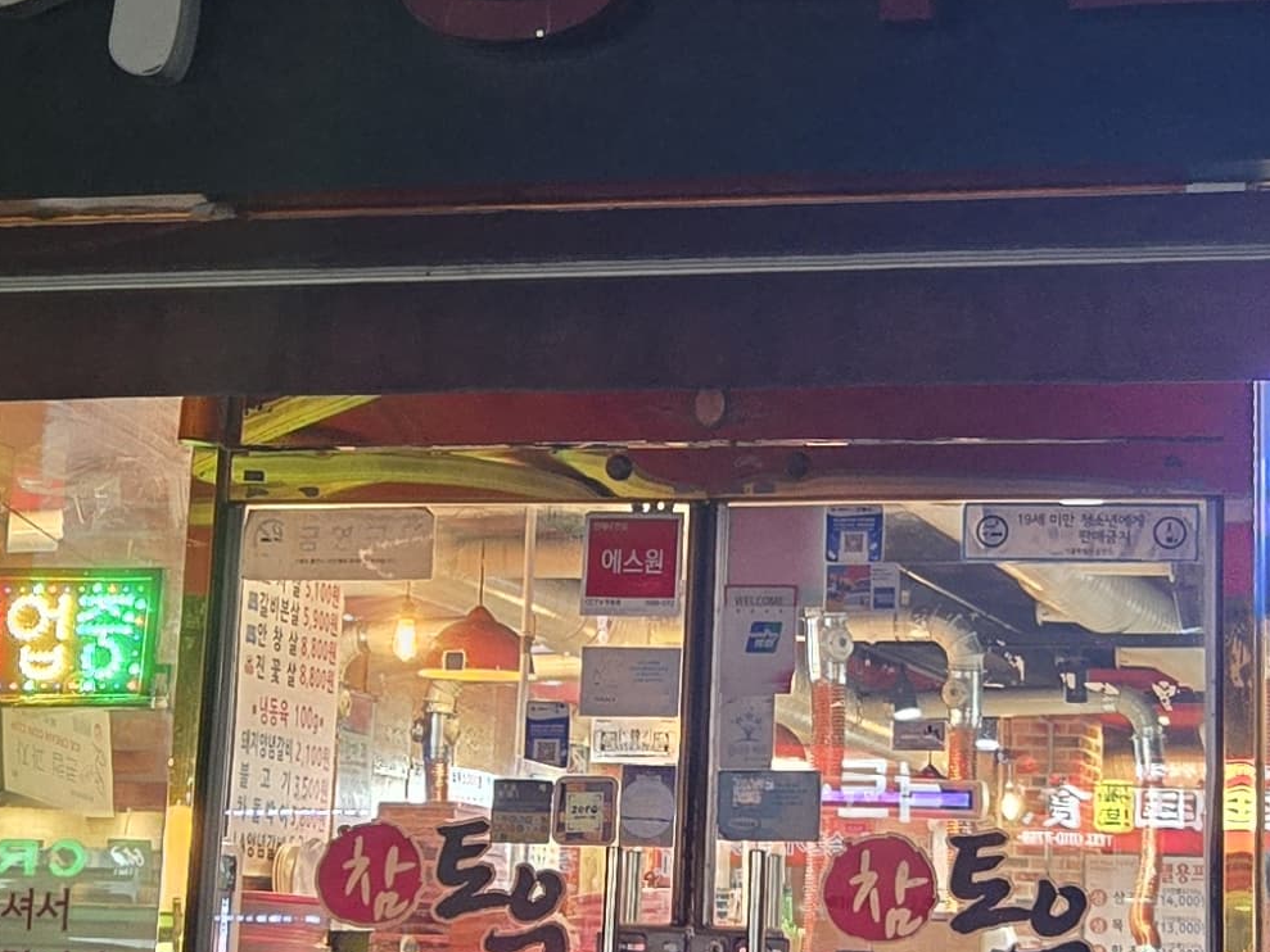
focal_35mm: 93
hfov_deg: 21.1
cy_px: 246
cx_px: 731
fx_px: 3412
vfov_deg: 15.8
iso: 1250
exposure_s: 1/60
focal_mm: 5.4
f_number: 1.8
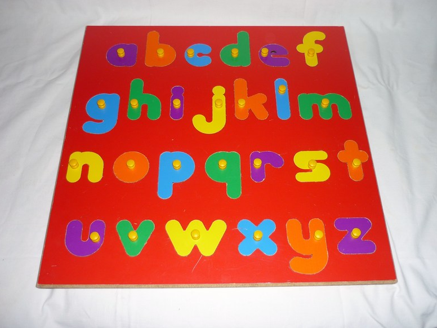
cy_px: 160
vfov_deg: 41.8
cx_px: 222
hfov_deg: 54.0
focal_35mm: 34
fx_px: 429
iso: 100
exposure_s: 1/30
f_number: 2.8
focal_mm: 5.5
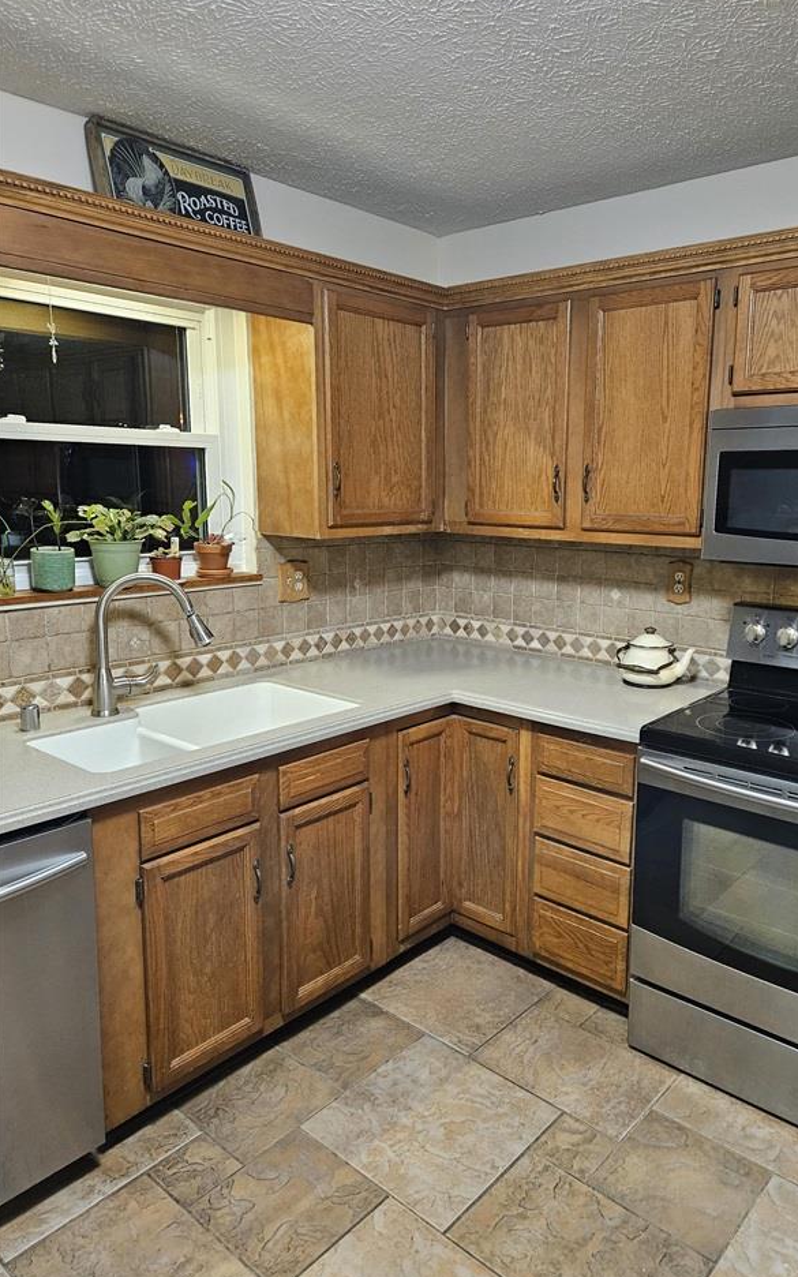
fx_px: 870
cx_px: 486
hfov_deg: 48.9
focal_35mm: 25
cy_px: 639
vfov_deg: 72.5
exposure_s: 1/120
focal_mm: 5.4
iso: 1000
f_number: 1.8
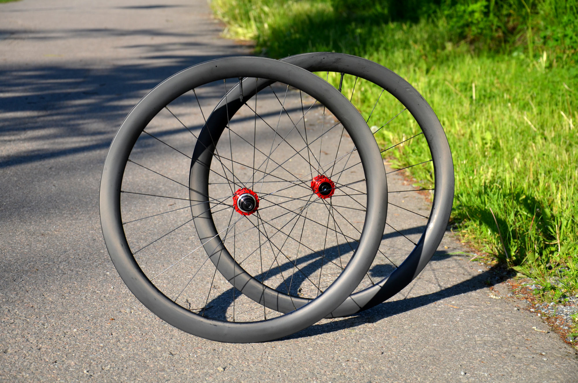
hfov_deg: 20.7
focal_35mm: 99
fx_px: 1586
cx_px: 289
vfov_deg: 13.8
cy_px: 192
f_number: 5.6
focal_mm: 66
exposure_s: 1/500
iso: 200
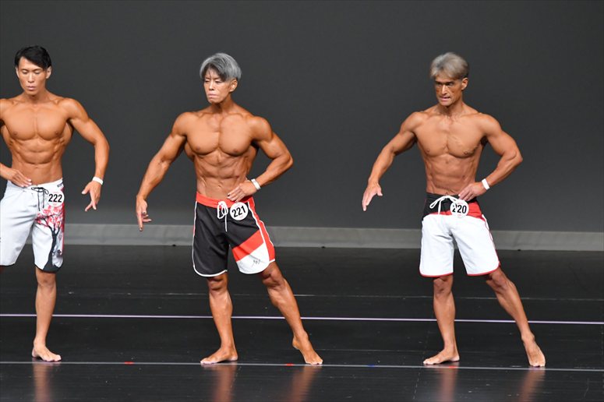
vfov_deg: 4.6
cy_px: 201
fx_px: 5031
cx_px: 302
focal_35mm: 300
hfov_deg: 6.9
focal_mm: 200
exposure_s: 1/400
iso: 4000
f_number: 5.6
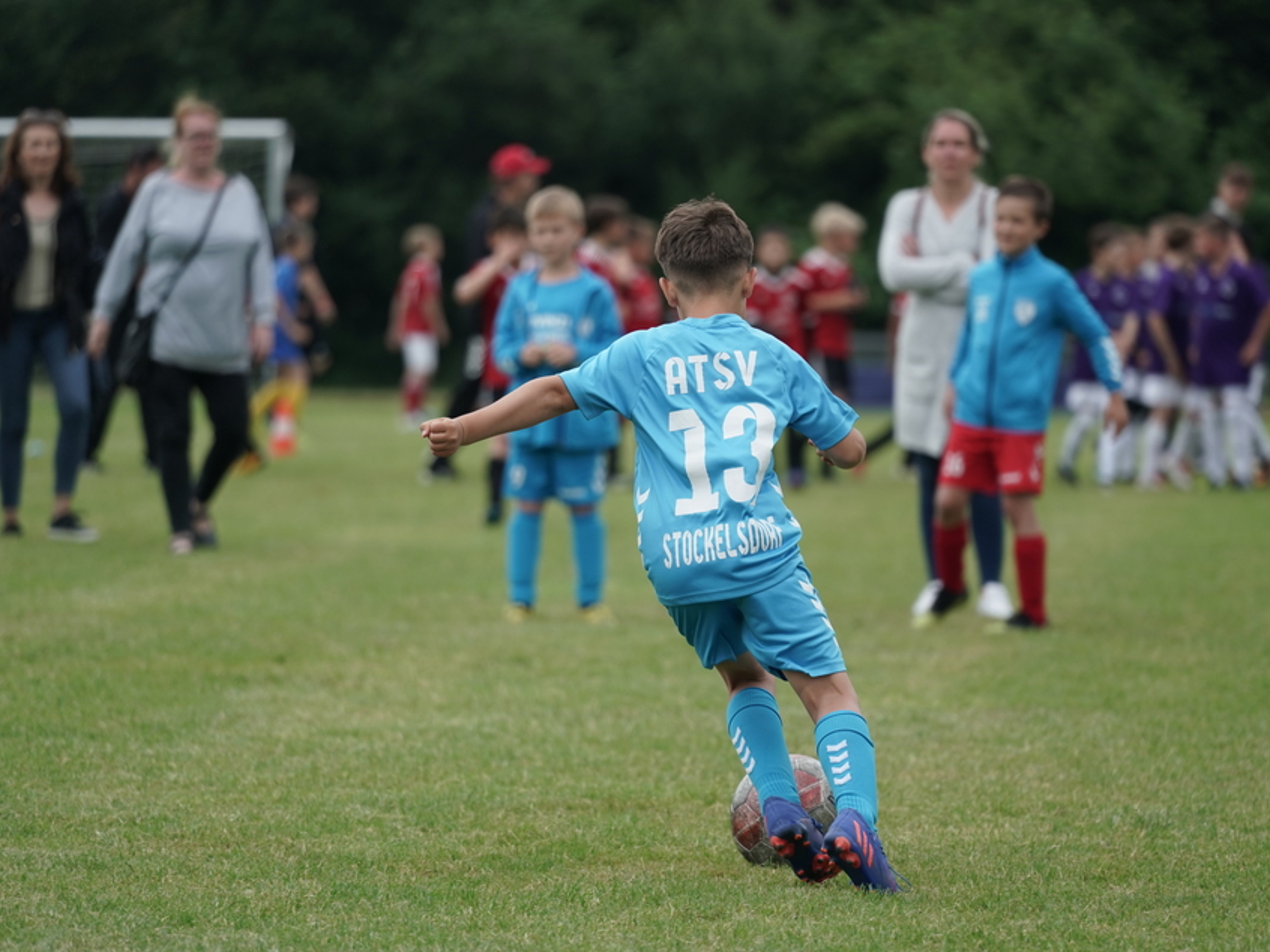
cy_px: 477
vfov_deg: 4.6
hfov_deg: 6.1
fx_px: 11957
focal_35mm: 326
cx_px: 713
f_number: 5.6
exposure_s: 1/1000
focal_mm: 300
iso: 400
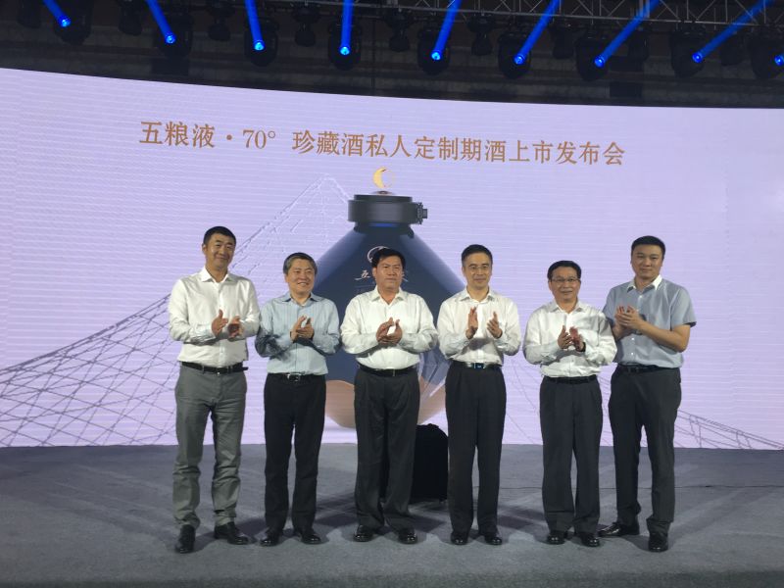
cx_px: 392
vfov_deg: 48.2
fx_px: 657
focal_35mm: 29
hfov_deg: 61.7
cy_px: 294
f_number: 2.2
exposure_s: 1/100
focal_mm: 4.15
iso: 40
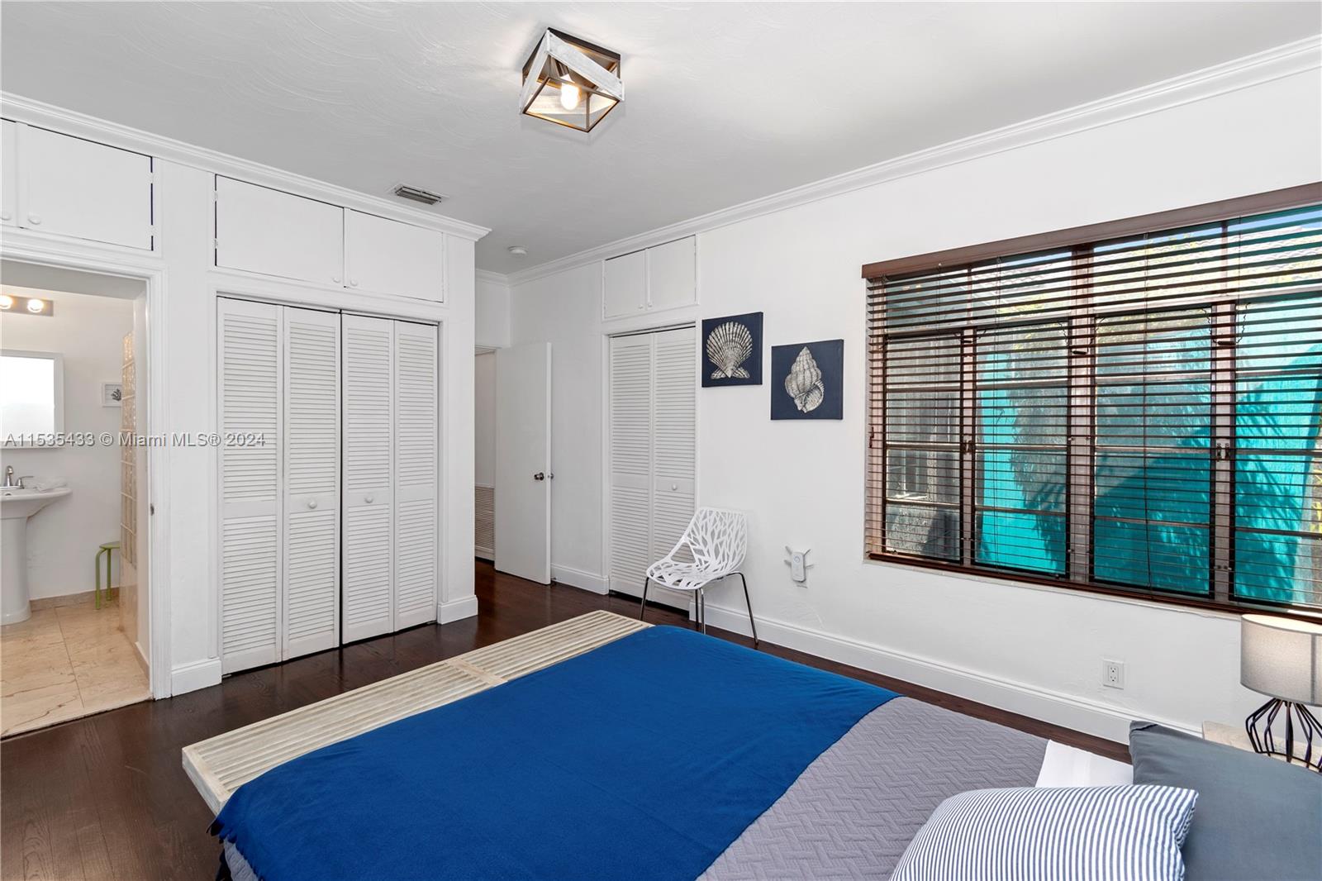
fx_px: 551
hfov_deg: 100.4
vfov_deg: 77.3
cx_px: 661
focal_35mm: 15
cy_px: 440
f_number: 8
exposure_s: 1/6
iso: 100
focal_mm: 10
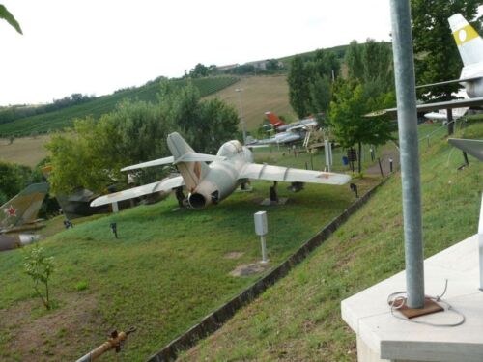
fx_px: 488
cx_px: 242
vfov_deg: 40.7
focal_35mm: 35
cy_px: 181
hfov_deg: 52.6
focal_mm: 7.4
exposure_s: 1/250
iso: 100
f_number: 4.5
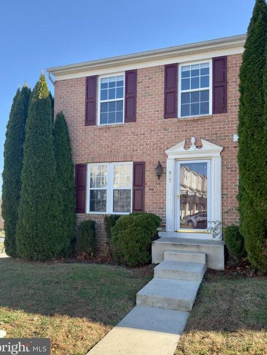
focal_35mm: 25
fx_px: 257
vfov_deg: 69.4
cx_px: 129
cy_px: 173
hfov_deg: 54.9
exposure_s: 1/1698
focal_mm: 6.76
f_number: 1.78
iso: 100
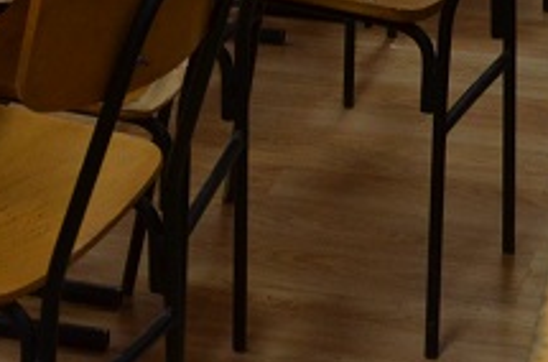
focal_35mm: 176
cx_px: -94
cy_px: -609
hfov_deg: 11.5
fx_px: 2668
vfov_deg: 7.1
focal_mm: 21
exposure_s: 1/60
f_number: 4
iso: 640
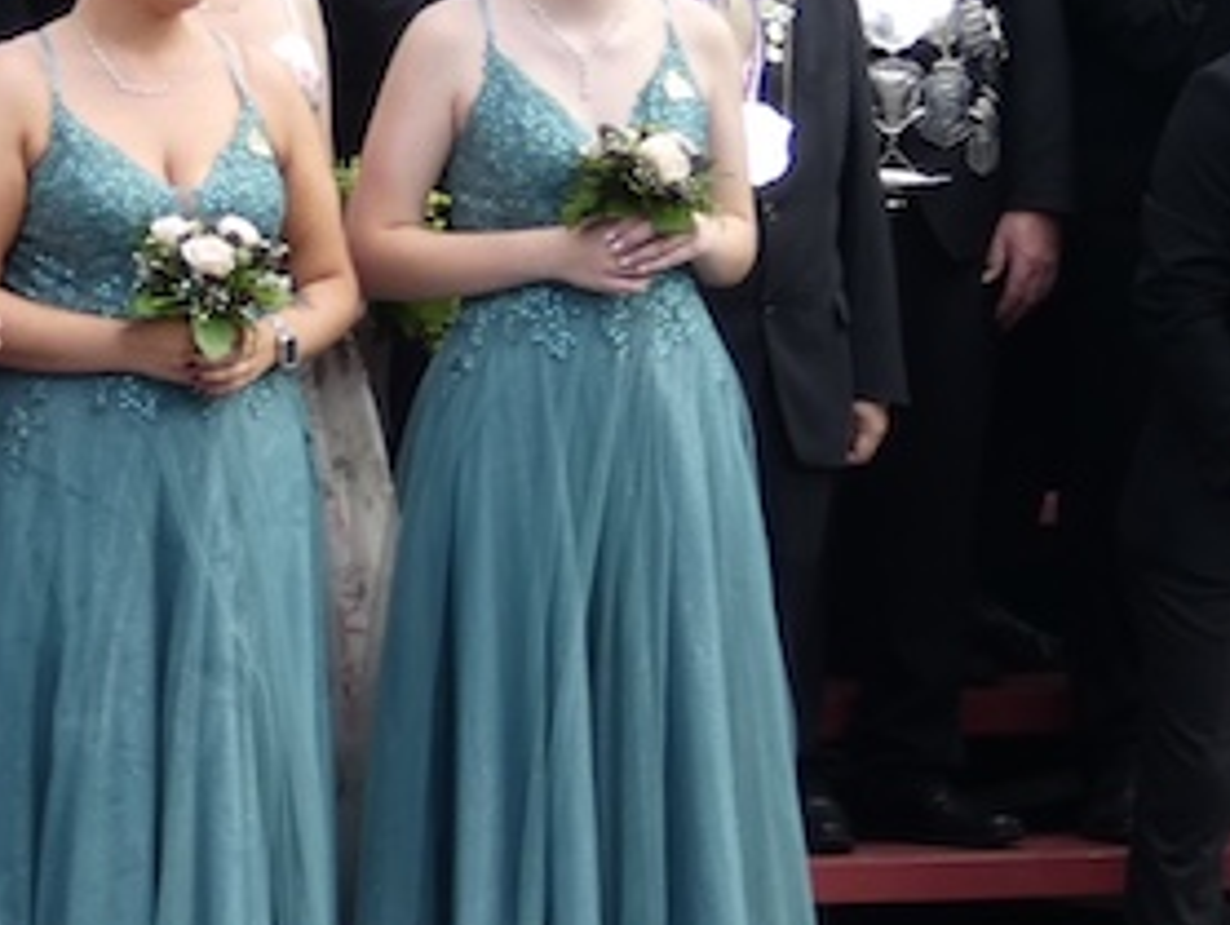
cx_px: -540
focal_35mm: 331
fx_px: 11771
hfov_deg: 5.9
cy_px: 0
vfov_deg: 4.5
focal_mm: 16
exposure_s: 1/125
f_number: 4.7
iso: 80
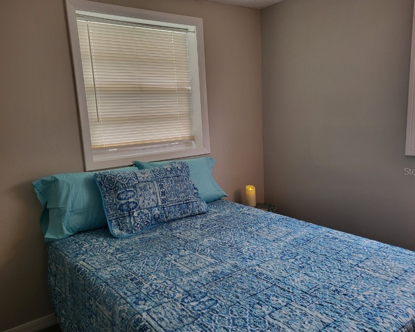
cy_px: 171
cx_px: 217
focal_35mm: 28
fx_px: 344
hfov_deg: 62.2
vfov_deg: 51.5
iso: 160
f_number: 1.8
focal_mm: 5.4
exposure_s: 1/60
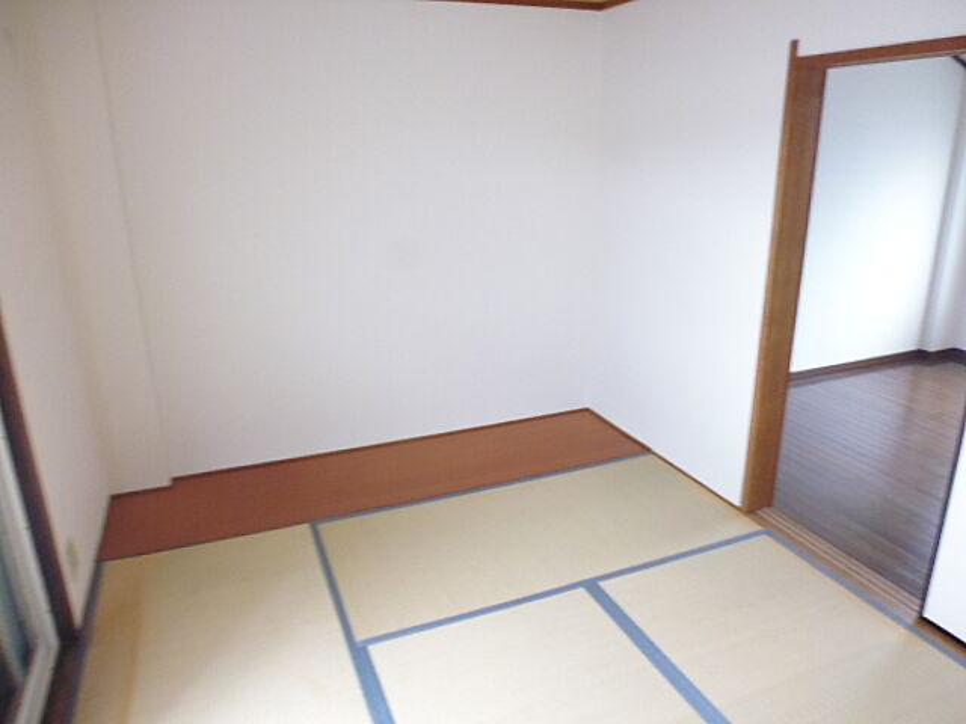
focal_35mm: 24
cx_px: 483
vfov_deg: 56.8
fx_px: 670
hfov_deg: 71.6
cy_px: 362
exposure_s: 1/30
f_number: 2.8
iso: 400
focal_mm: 4.3
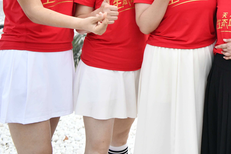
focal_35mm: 72
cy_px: -23
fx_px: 462
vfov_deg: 18.1
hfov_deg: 26.1
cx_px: 250
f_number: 2.8
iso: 1600
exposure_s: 1/500
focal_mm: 29
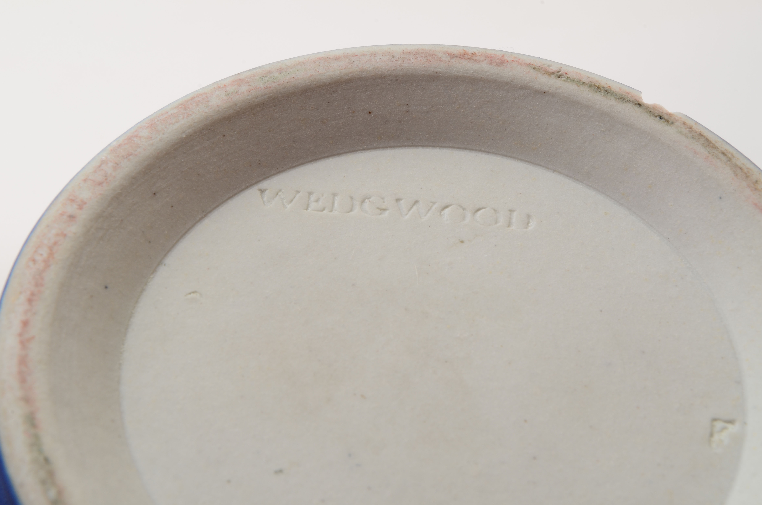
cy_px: 252
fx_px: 1743
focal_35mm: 82
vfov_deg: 16.5
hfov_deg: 24.7
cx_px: 381
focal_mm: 55
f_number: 25
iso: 100
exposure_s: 1/160
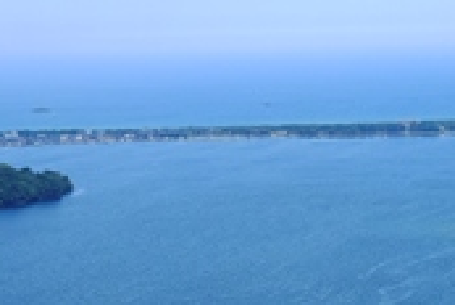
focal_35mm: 135
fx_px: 1709
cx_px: 345
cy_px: 233
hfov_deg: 15.1
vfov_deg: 10.2
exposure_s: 1/400
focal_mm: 26
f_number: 10
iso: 200
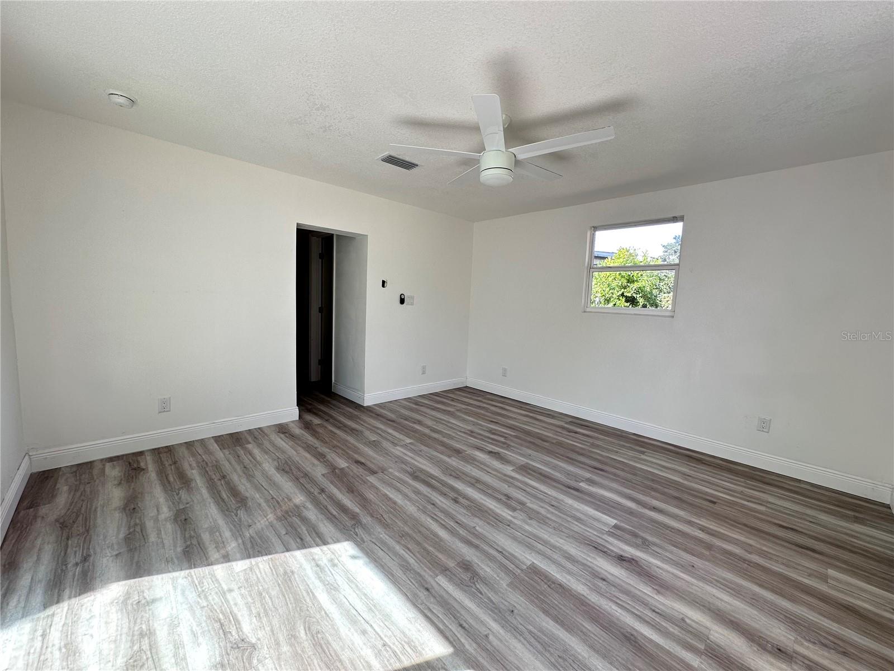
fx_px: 362
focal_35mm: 14
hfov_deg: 102.1
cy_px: 336
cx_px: 447
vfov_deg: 85.7
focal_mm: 2.22
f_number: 2.2
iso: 50
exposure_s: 1/99
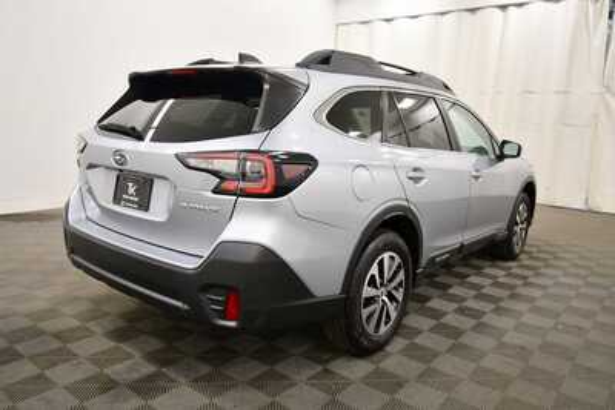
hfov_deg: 67.4
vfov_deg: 48.0
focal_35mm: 27
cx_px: 308
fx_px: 461
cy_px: 205
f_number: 5.6
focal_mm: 18
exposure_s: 1/125
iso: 1000
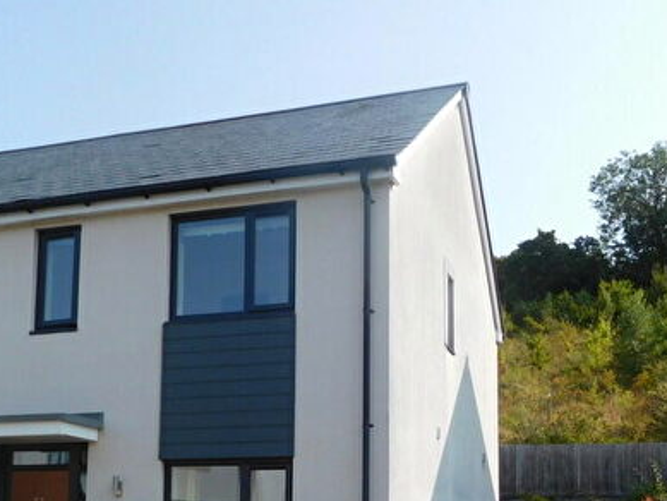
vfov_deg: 30.8
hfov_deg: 42.1
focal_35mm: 45
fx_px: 867
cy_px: 449
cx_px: 341
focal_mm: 4.5
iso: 125
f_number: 3.4
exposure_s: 1/1000
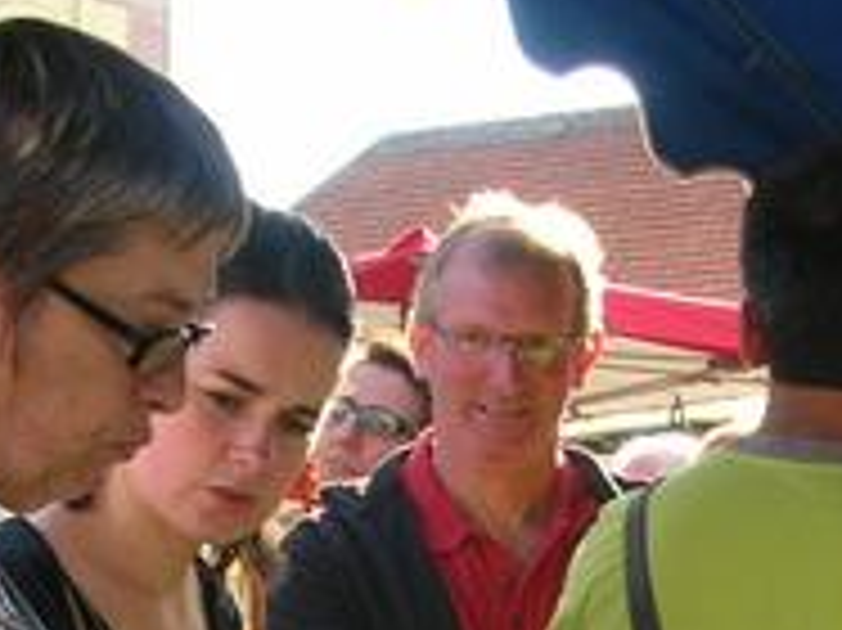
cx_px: 522
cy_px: 1044
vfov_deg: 11.6
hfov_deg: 16.4
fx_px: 2917
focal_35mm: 120
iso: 50
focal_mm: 5.8
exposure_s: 1/130
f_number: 2.8
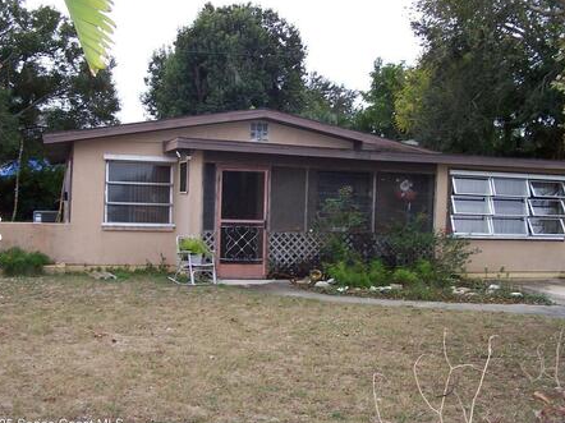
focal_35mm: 43
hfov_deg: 43.9
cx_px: 291
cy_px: 206
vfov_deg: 33.6
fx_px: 701
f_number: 2.8
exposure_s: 1/60
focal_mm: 6.3
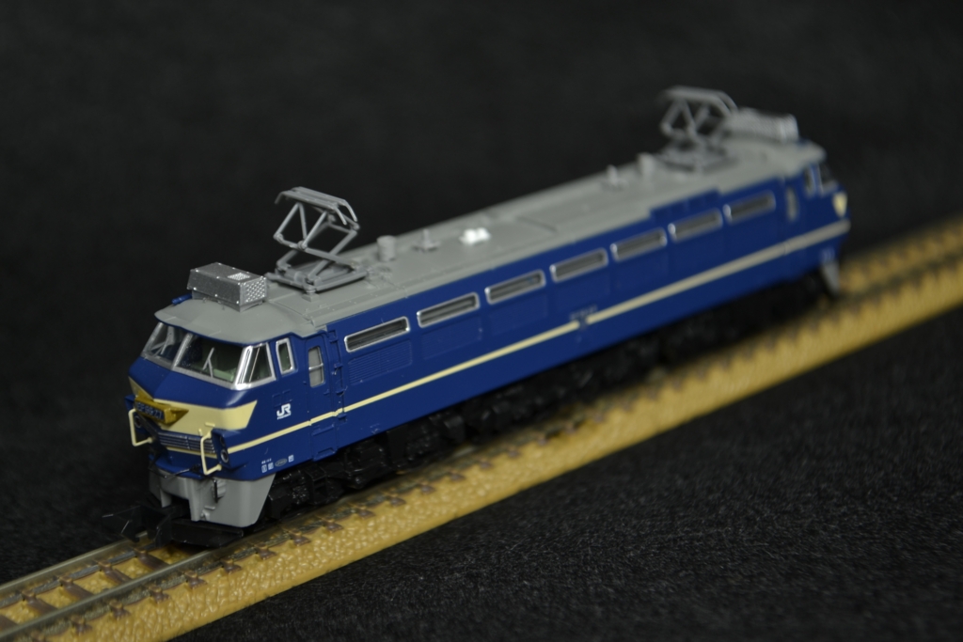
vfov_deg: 16.6
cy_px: 321
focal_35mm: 82
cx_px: 482
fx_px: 2207
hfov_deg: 24.6
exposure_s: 1/3
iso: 100
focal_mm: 55
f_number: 5.6
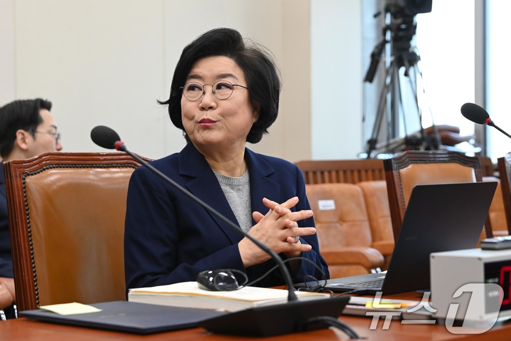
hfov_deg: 23.6
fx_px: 1220
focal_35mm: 86
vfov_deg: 15.9
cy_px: 170
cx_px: 256
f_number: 5.6
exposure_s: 1/250
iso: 3200
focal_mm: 86
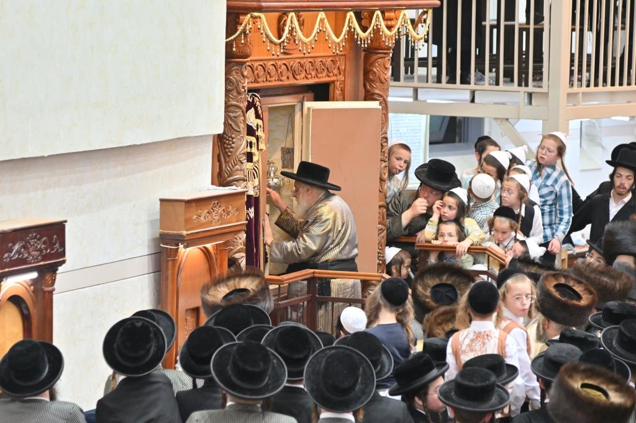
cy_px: 212
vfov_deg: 7.6
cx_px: 318
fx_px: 3179
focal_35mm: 180
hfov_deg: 11.4
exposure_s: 1/160
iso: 640
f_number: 4.5
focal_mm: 120
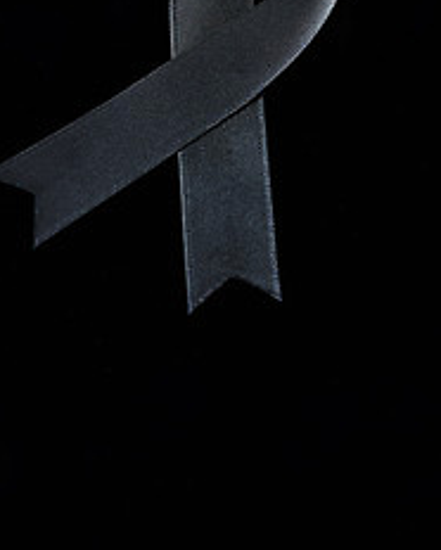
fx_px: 2770
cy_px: 81
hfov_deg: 9.1
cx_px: 219
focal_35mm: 170
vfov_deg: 11.3
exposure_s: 1/100
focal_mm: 105
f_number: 10
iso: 100
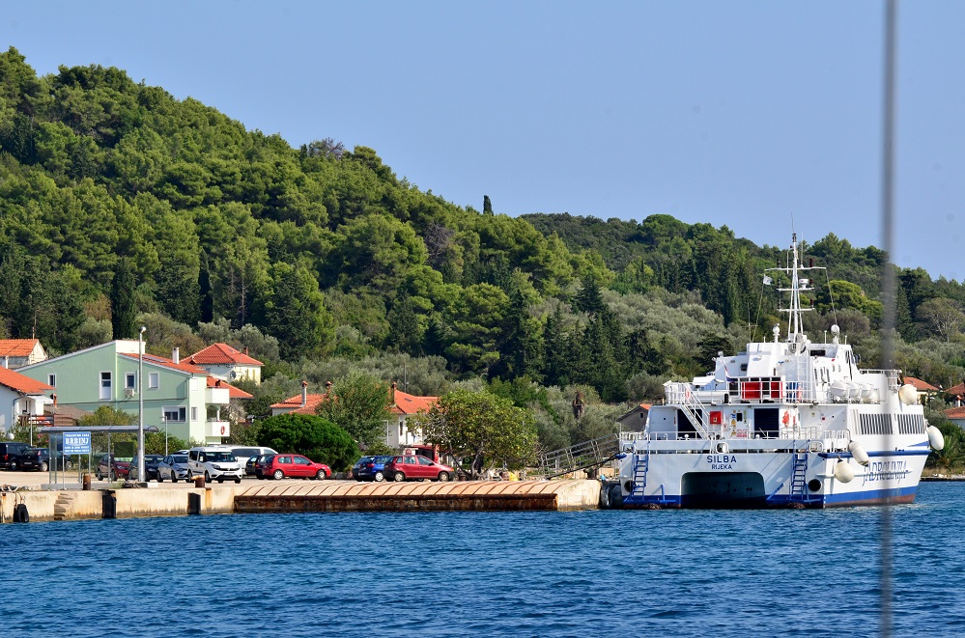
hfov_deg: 11.0
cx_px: 482
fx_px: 5014
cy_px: 319
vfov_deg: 7.3
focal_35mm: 188
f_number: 14
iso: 400
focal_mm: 125
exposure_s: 1/400
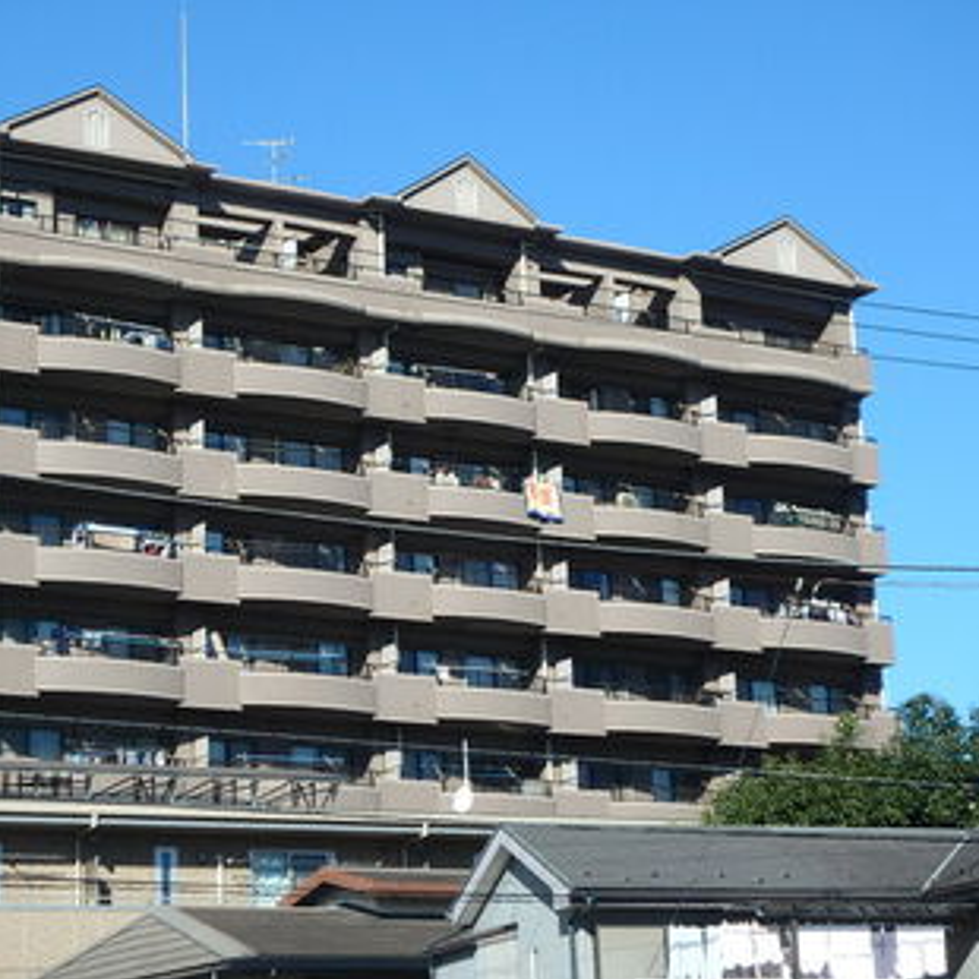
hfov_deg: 21.9
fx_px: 2528
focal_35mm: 79
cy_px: 491
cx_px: 455
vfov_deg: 21.9
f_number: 5.1
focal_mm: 11.7
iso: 125
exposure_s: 1/500
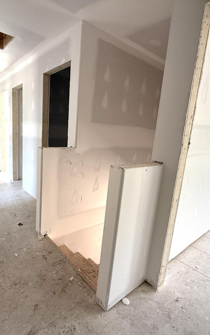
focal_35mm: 20
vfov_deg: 85.1
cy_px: 168
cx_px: 85
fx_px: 183
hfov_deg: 59.2
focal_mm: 2.22
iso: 320
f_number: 2.2
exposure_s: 1/99
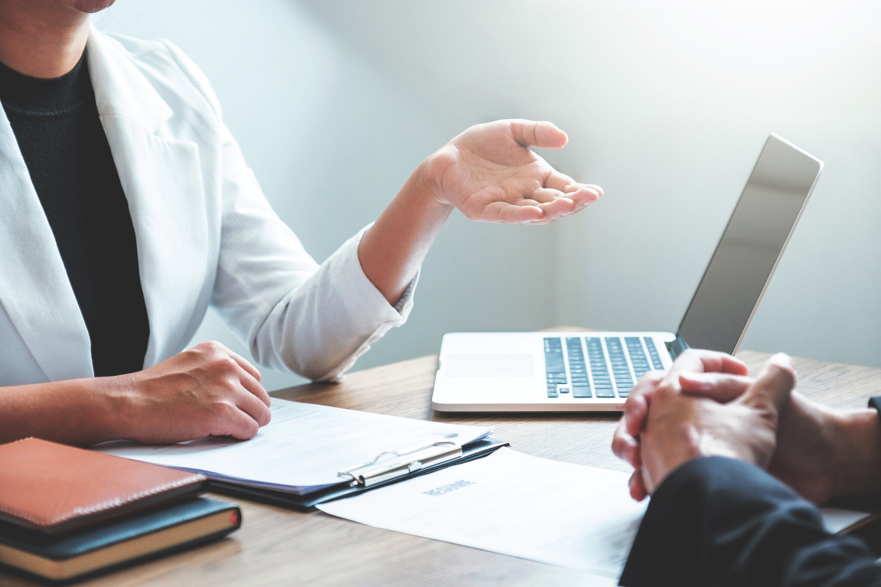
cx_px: 440
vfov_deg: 18.7
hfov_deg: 27.7
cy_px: 294
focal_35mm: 73
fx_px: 1786
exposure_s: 1/160
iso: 200
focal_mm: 48.5
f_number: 2.8
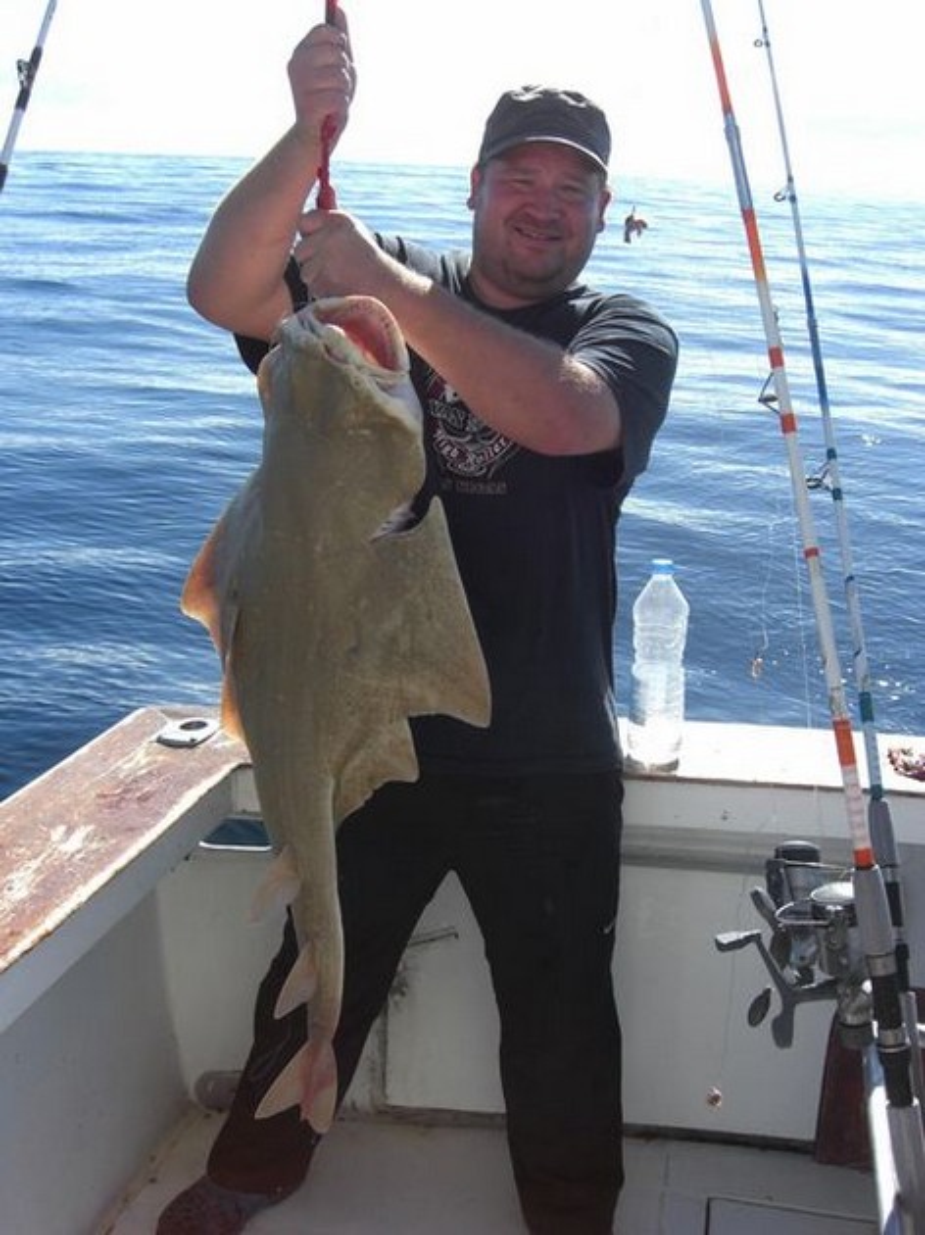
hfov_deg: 37.7
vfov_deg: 49.0
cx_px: 462
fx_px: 1355
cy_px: 618
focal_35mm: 38
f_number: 4
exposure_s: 1/640
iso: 80
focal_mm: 7.9
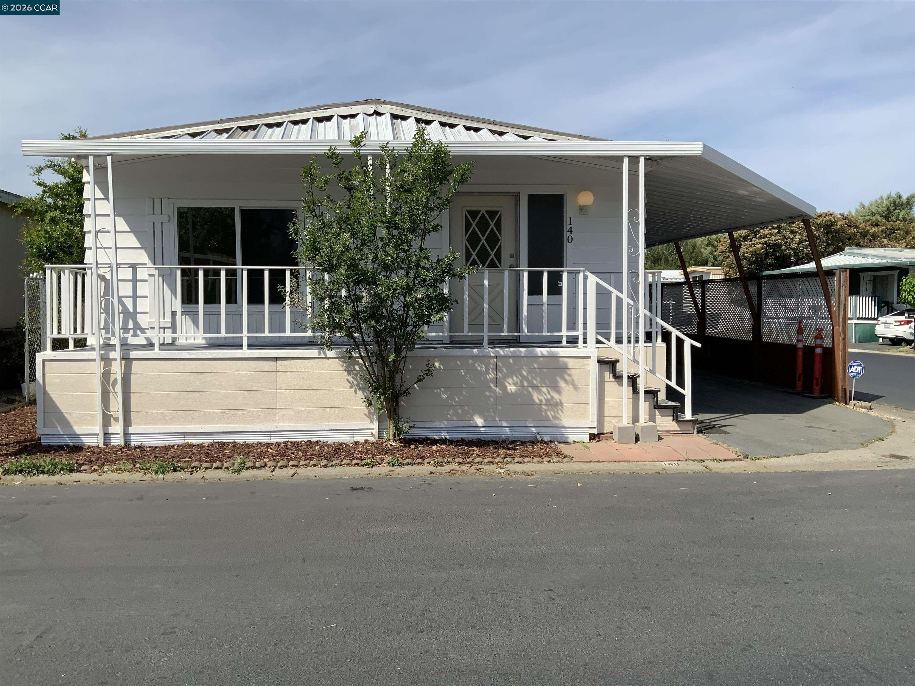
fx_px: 767
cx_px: 458
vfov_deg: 48.2
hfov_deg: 61.7
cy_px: 343
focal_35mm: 29
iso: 16
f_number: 1.8
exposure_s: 1/2427
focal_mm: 3
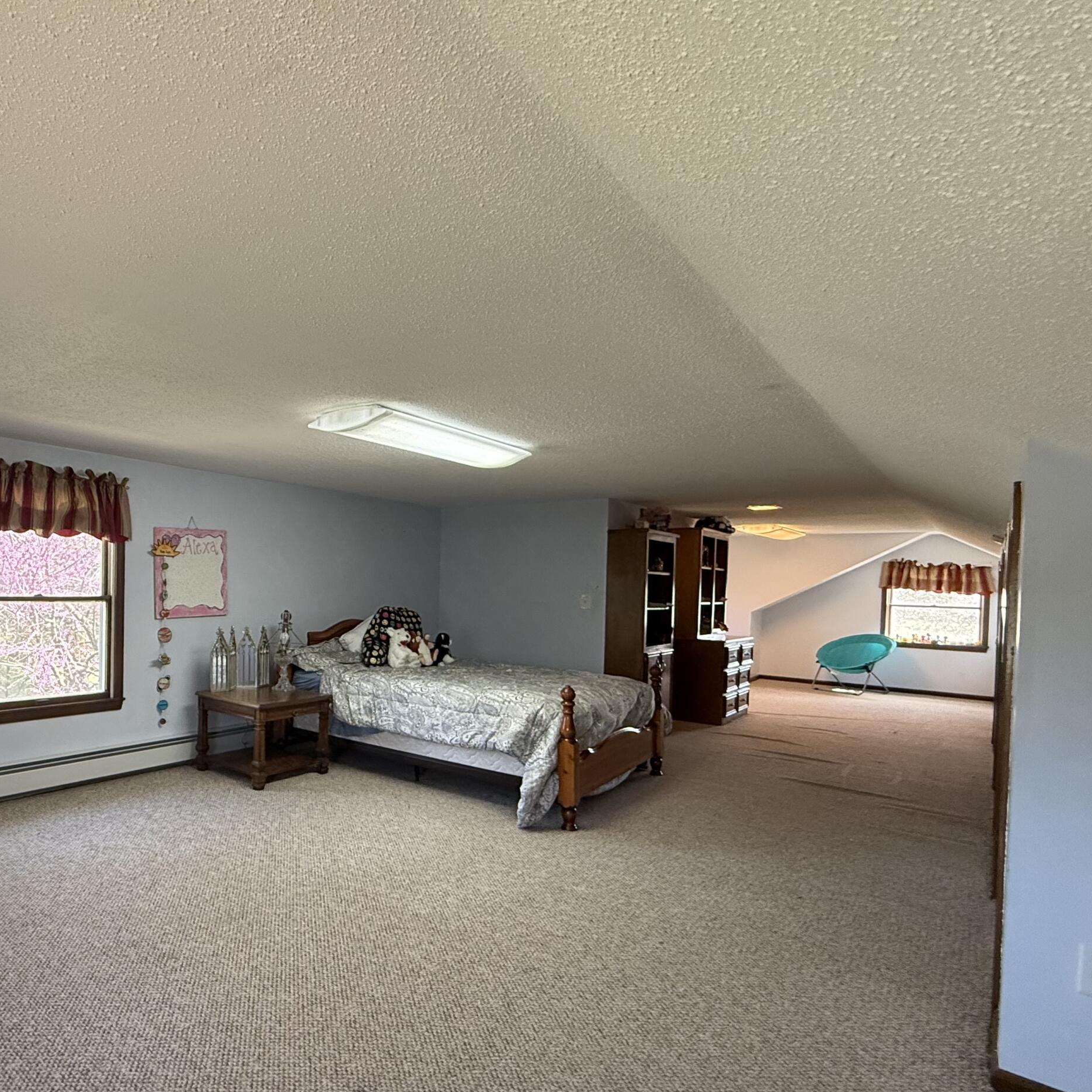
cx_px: 307
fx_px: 714
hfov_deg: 71.0
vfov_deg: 74.6
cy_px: 599
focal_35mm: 20
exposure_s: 1/120
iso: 320
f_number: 2.2
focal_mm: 2.22
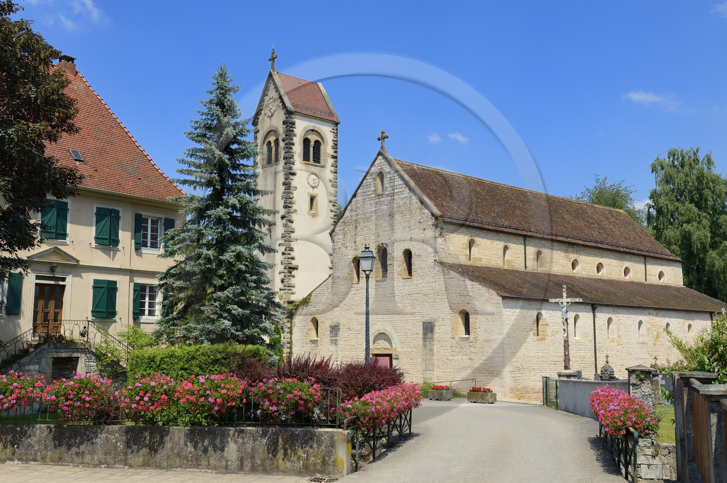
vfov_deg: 35.0
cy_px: 242
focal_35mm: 38
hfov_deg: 50.7
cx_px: 364
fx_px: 767
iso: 200
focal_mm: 38
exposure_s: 1/320
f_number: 11
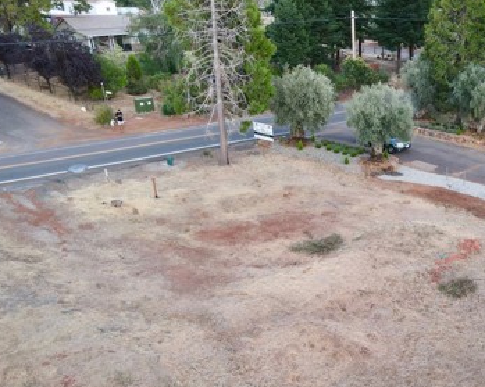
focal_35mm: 43
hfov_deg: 41.0
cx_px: 391
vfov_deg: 33.9
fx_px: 617
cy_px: 308
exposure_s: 1/15
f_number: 2.8
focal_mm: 4.5
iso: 330
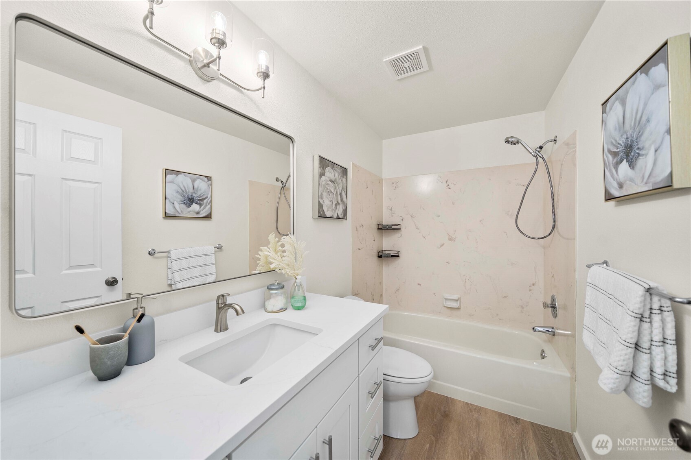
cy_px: 230
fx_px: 230
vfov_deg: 90.0
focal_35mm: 12
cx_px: 346
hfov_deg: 112.6
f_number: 4.5
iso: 100
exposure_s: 1/200
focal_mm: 12
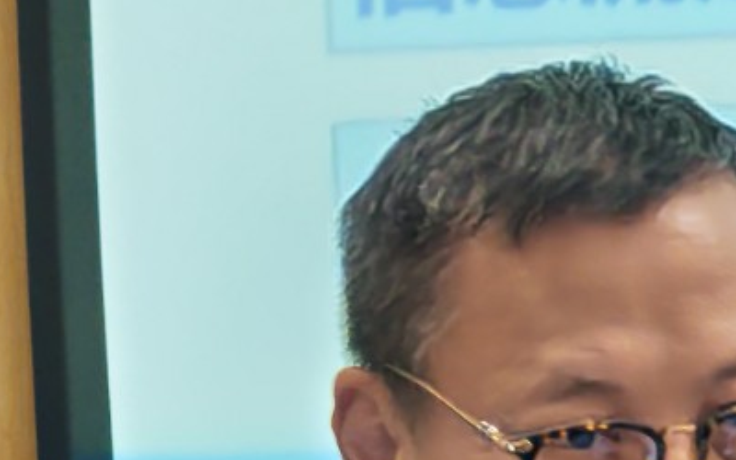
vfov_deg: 3.5
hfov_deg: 5.5
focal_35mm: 377
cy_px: 587
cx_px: 977
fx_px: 7562
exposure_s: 1/100
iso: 182
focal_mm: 5.53
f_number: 1.8
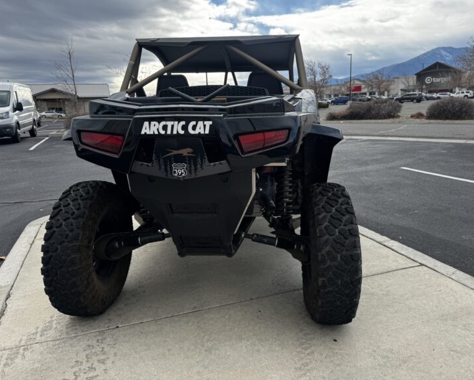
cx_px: 245
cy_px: 183
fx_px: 365
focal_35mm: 26
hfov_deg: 66.0
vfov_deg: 54.9
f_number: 1.78
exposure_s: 1/1488
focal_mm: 6.76
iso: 80
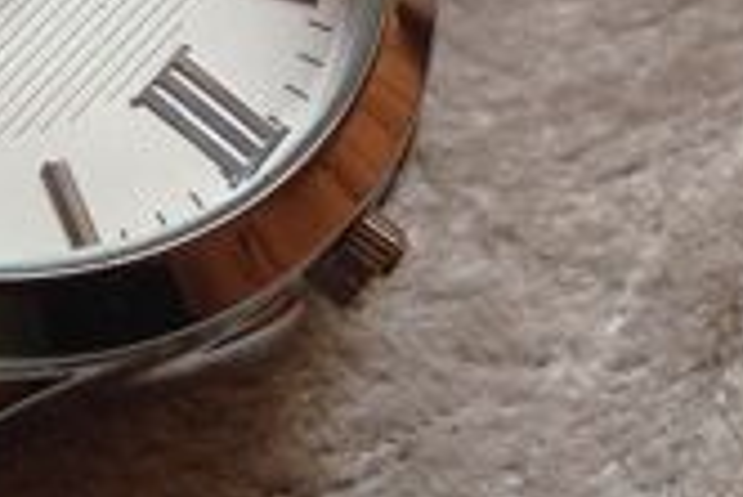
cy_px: 60
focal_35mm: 105
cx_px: -192
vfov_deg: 13.0
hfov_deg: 18.3
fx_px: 2169
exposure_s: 1/120
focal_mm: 4.28
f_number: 2.4
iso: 80
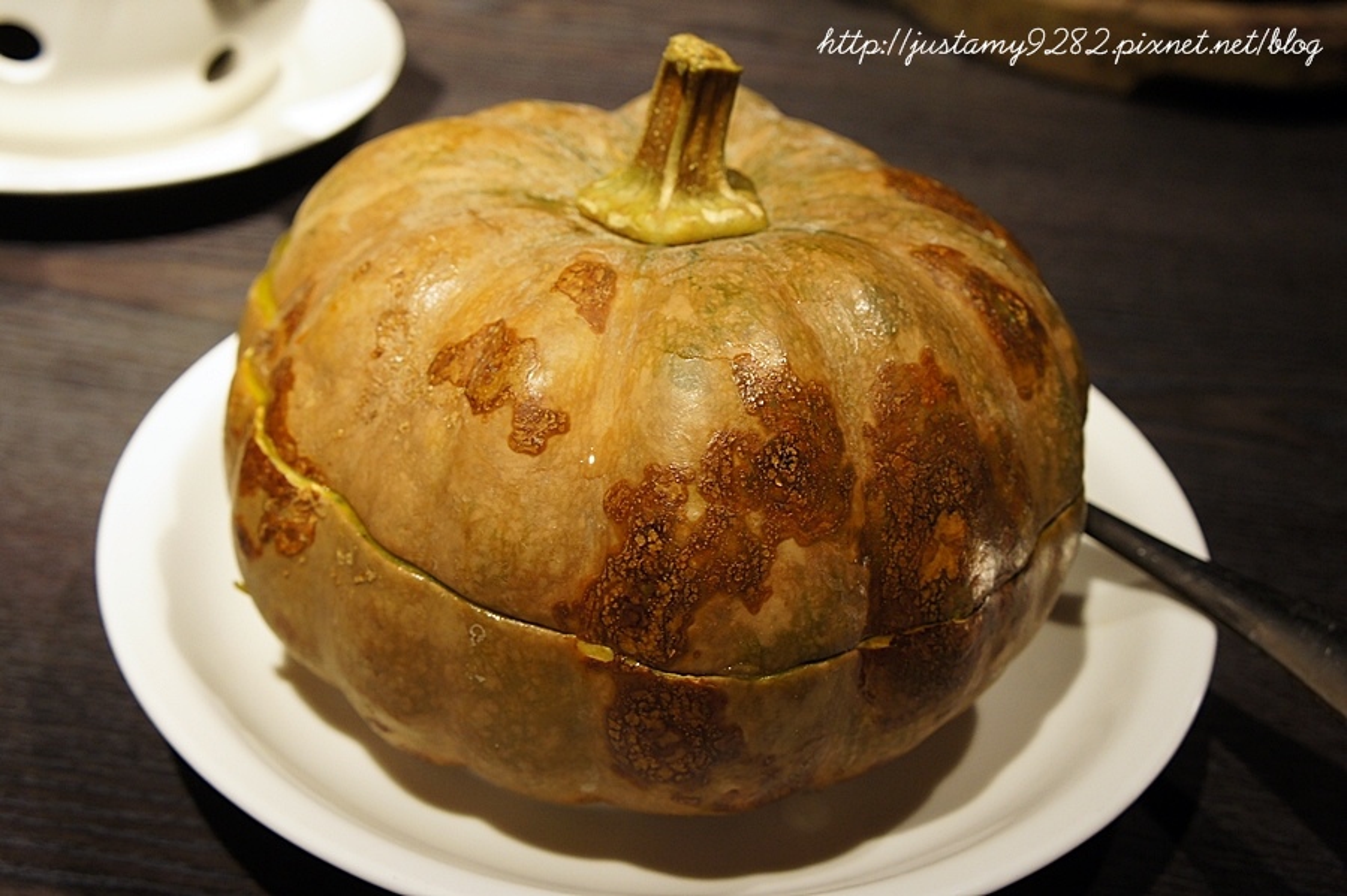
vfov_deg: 31.9
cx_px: 674
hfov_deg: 46.4
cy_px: 448
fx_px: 1571
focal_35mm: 42
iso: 640
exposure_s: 1/50
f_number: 5
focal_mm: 28
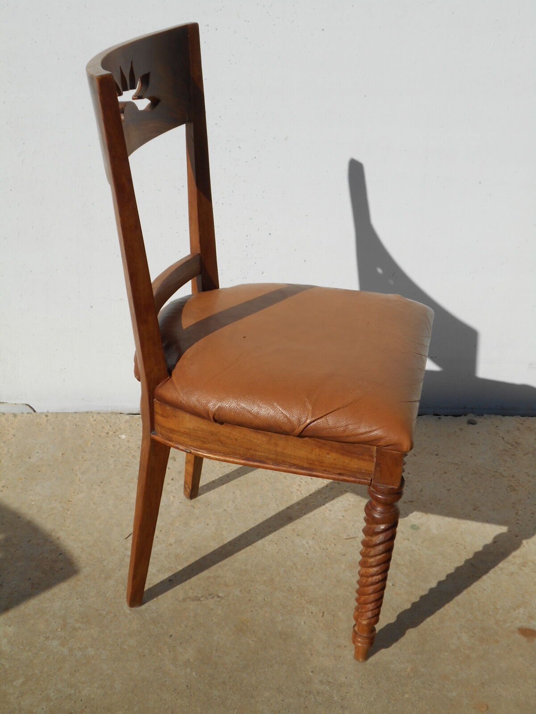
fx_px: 1032
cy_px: 357
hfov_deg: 29.1
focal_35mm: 50
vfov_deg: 38.2
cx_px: 268
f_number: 4.5
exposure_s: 1/1250
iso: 80
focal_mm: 8.8
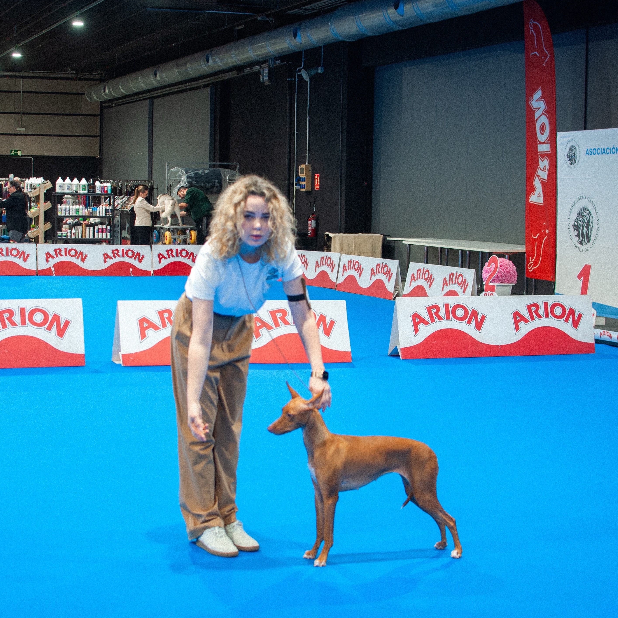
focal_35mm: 68
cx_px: 266
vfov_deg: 25.5
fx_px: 1366
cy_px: 307
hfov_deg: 25.5
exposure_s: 1/60
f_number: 4
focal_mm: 35
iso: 400
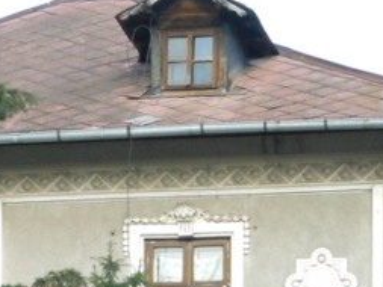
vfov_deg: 4.8
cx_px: 112
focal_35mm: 310
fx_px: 3432
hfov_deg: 6.4
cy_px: 447
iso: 400
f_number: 4.7
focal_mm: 17.5
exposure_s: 1/400
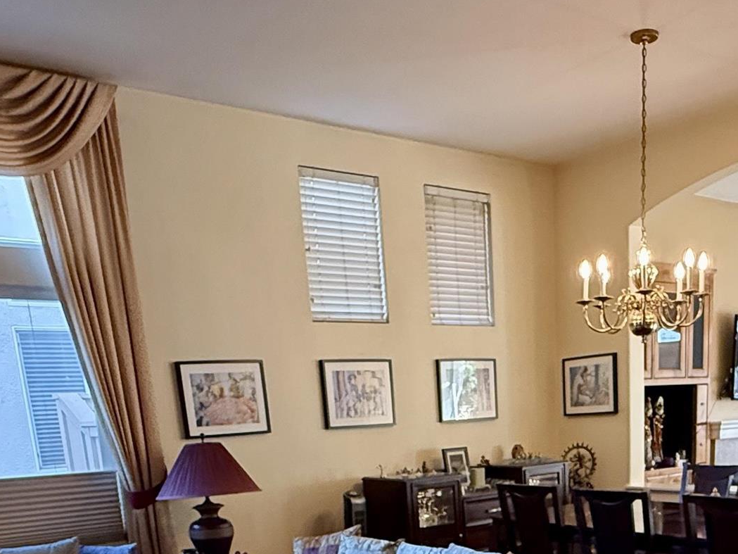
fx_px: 874
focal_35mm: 41
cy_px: 638
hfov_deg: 45.2
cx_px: 481
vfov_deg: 30.6
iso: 640
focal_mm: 2.22
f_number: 2.2
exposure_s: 1/120
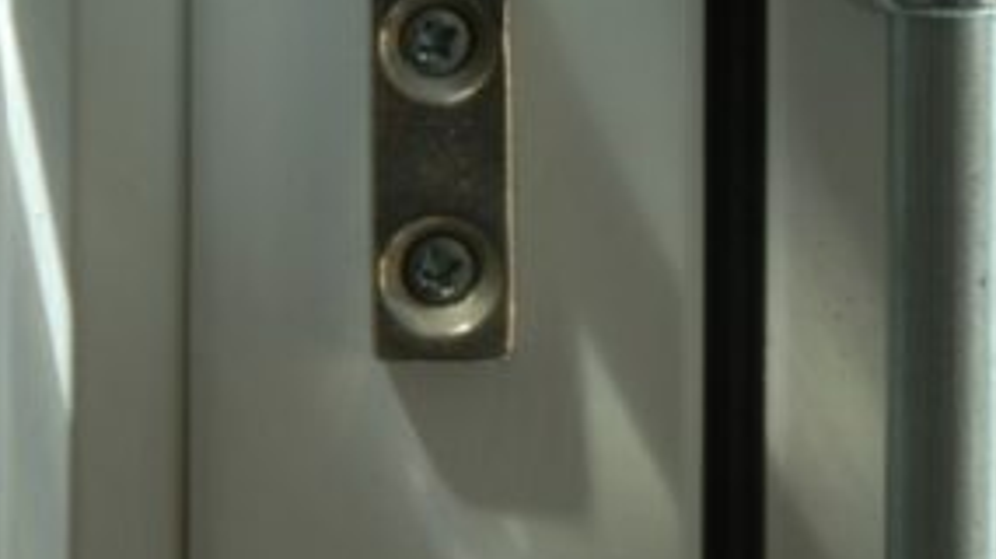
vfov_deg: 1.9
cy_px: -231
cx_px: 650
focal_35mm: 636
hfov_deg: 3.4
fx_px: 16789
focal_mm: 150
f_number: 5.6
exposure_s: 1/40
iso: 100
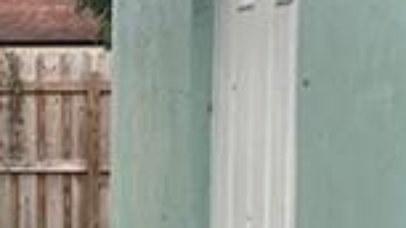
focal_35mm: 222
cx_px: -279
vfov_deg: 5.4
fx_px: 2390
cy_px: 281
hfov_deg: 9.3
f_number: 1.5
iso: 50
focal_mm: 5.7
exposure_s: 1/1009
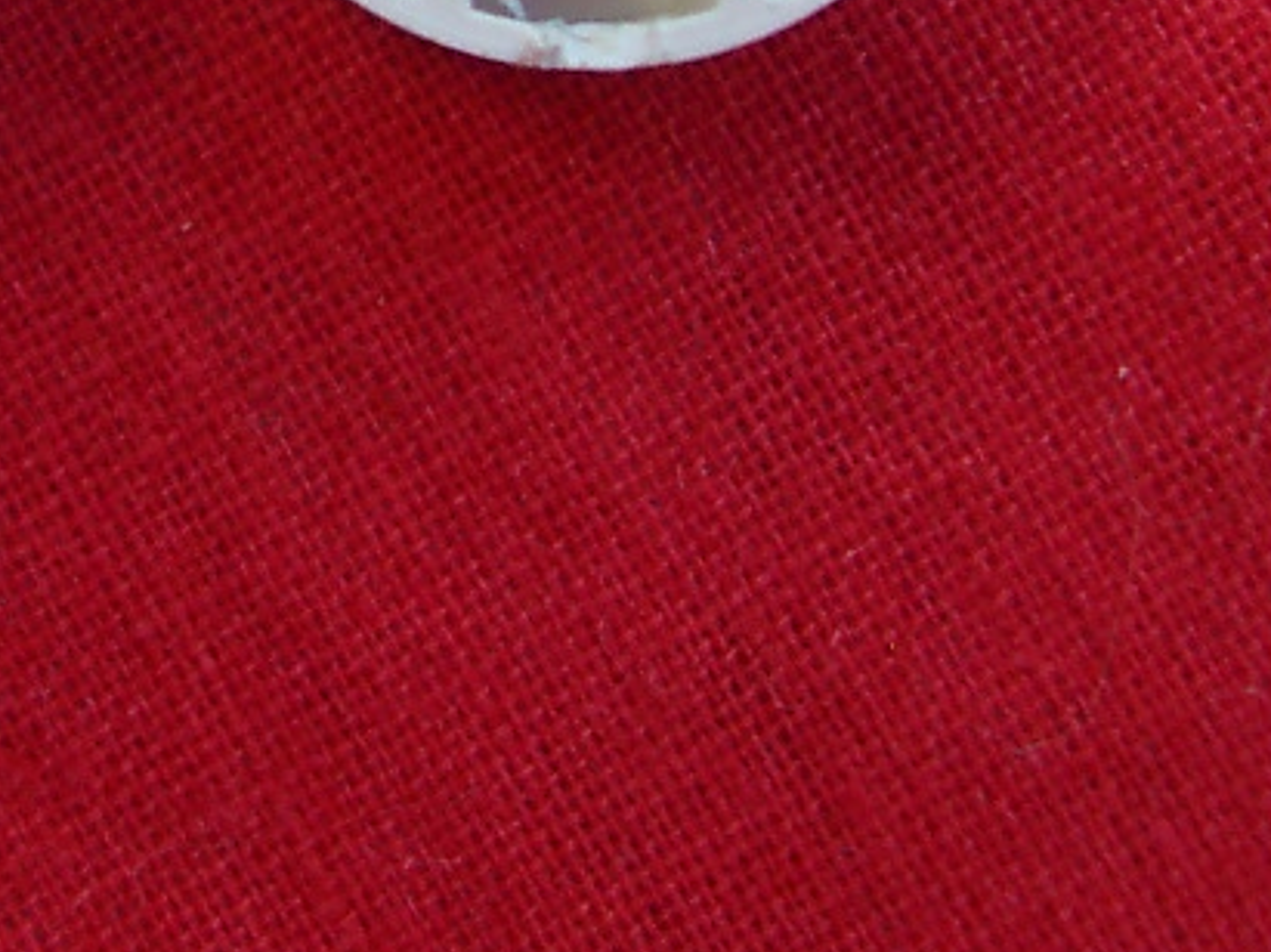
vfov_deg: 13.2
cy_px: -284
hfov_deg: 17.8
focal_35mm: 108
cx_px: 0
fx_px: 3964
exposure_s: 1/180
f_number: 2.8
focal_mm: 5.6
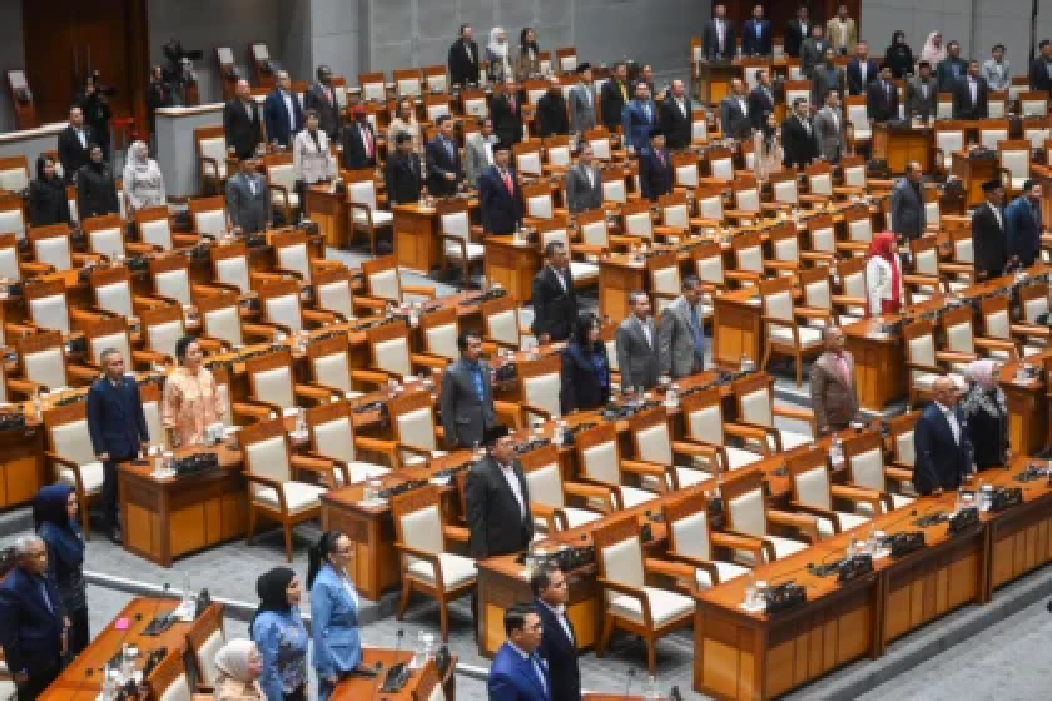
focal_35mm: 70
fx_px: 2045
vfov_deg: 19.5
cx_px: 526
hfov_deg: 28.8
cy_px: 350
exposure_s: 1/800
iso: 2000
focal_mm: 70
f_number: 2.8
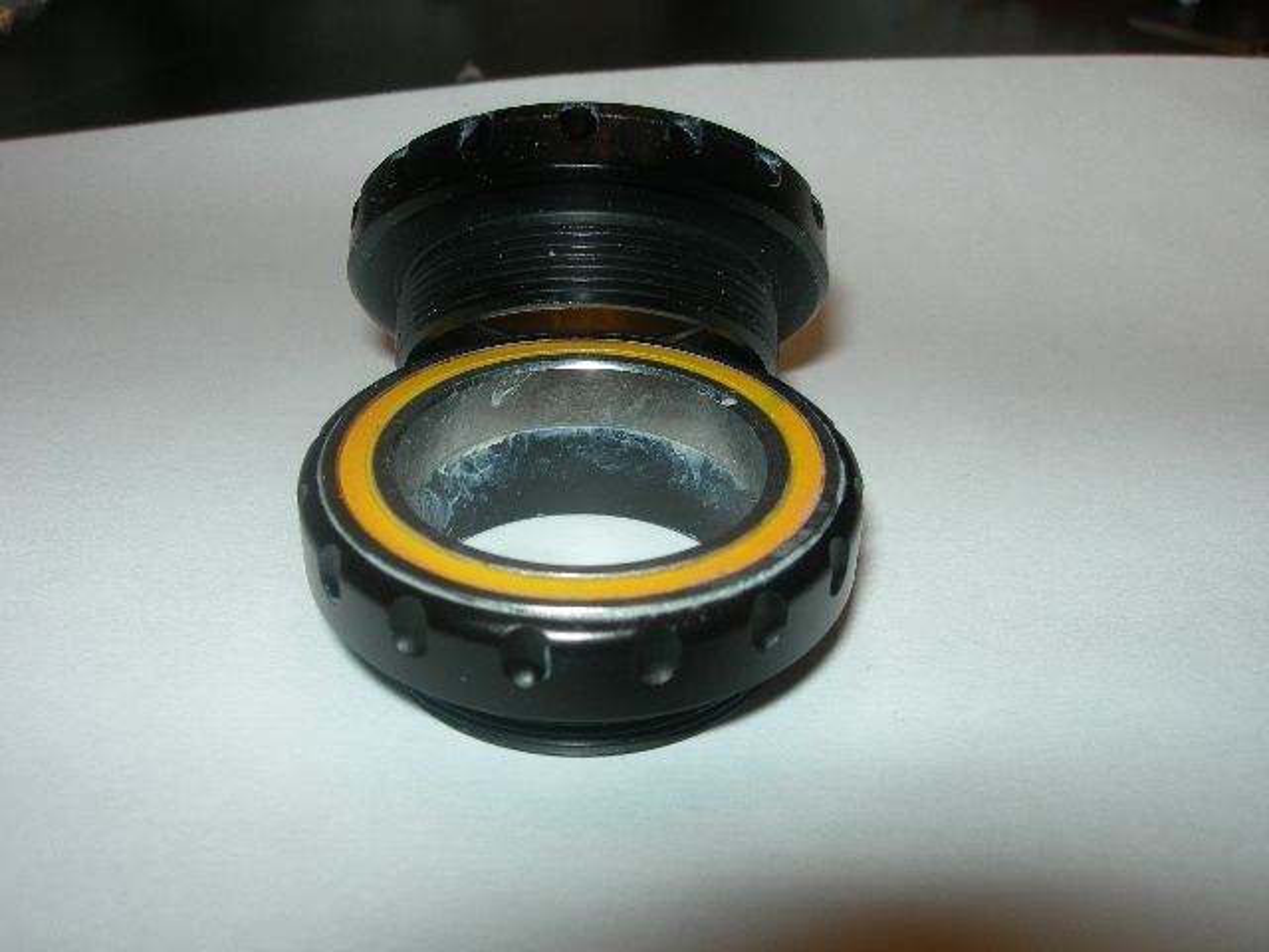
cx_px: 634
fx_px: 1393
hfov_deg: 49.0
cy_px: 476
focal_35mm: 38
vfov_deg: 37.7
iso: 50
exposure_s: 1/60.1
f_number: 4.8
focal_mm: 7.8
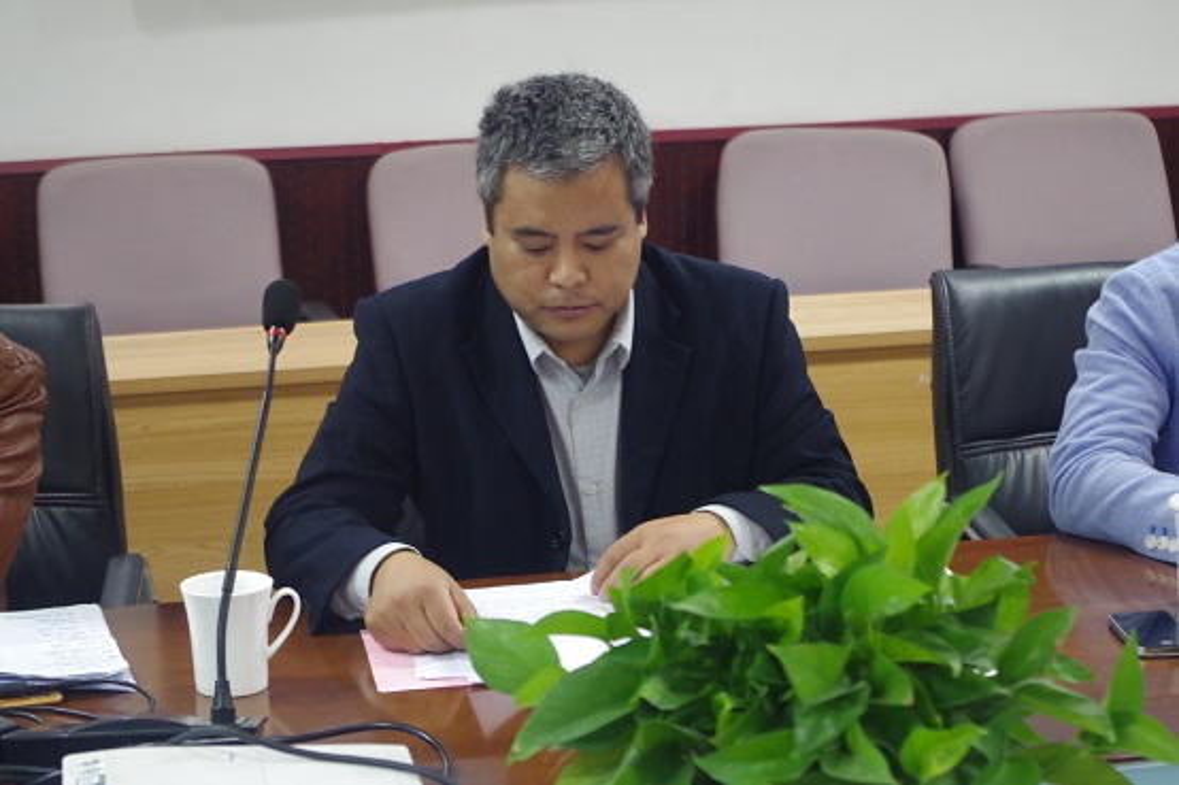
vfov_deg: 16.6
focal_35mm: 82
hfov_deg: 24.8
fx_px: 2685
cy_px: 392
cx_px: 590
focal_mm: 55
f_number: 5.6
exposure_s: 1/10
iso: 1600
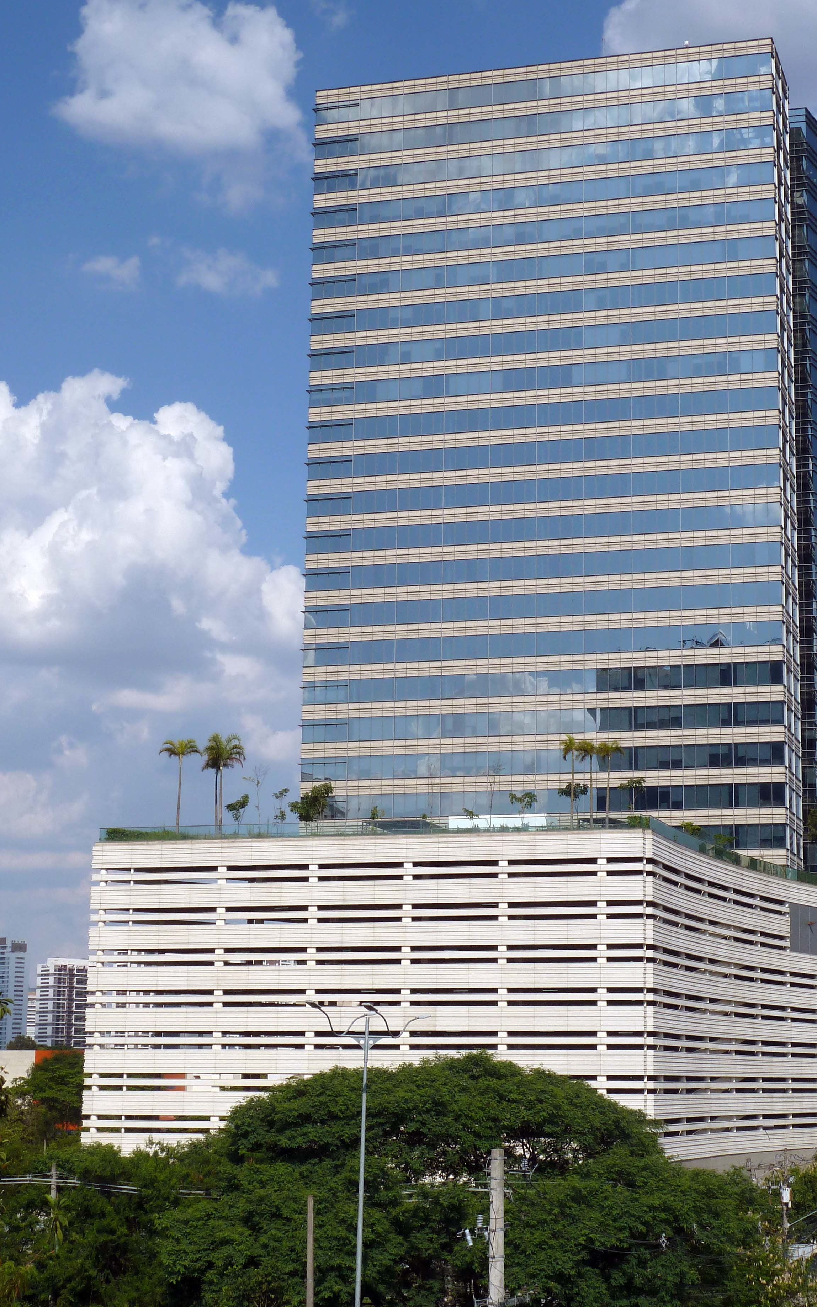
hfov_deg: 21.6
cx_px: 493
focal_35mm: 60
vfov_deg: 34.0
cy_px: 699
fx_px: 2137
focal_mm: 8.5
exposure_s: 1/500
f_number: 6.3
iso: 80
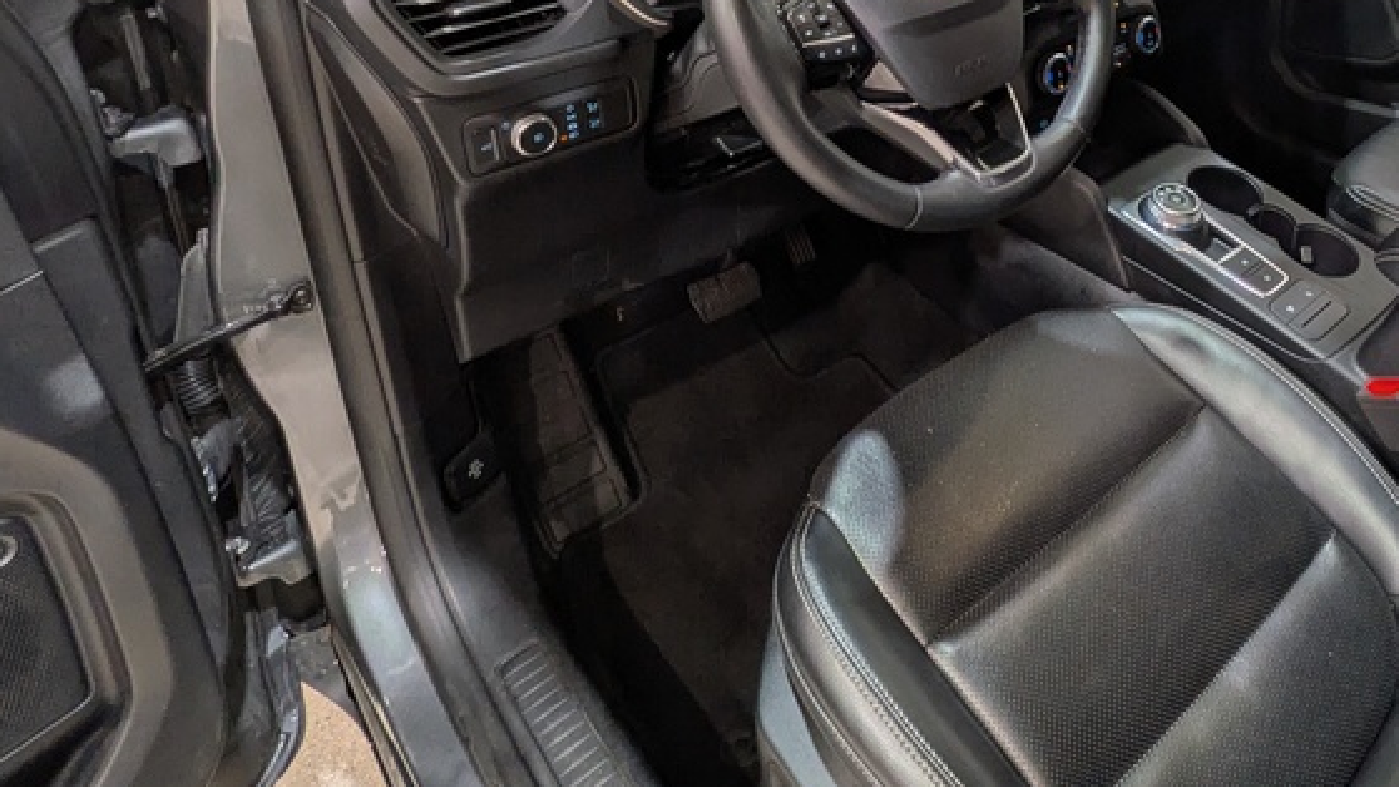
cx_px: 958
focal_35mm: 28
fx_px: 1039
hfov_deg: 65.7
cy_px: 63
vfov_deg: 38.3
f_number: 2.2
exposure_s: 1/50
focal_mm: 1.83
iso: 66
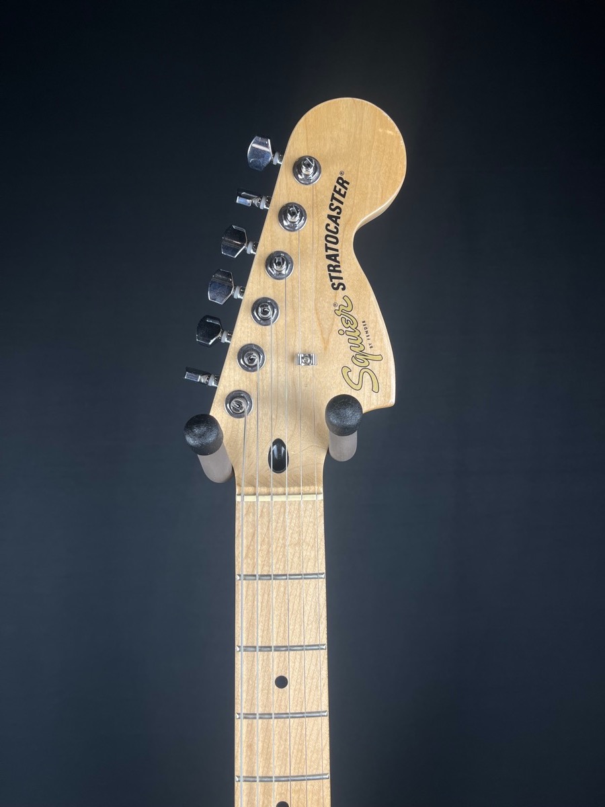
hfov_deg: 53.1
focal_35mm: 26
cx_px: 302
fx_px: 606
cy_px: 404
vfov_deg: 67.3
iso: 40
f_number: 1.6
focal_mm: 5.1
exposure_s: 1/120
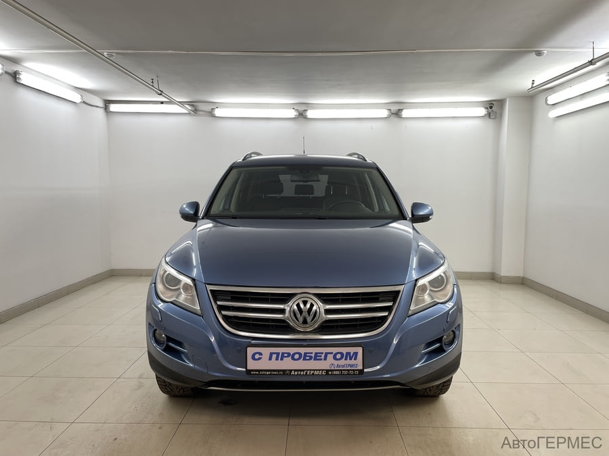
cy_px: 228
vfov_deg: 53.1
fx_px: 457
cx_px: 304
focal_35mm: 26
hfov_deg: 67.3
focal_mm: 4.2
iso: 50
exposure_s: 1/100
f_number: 1.6
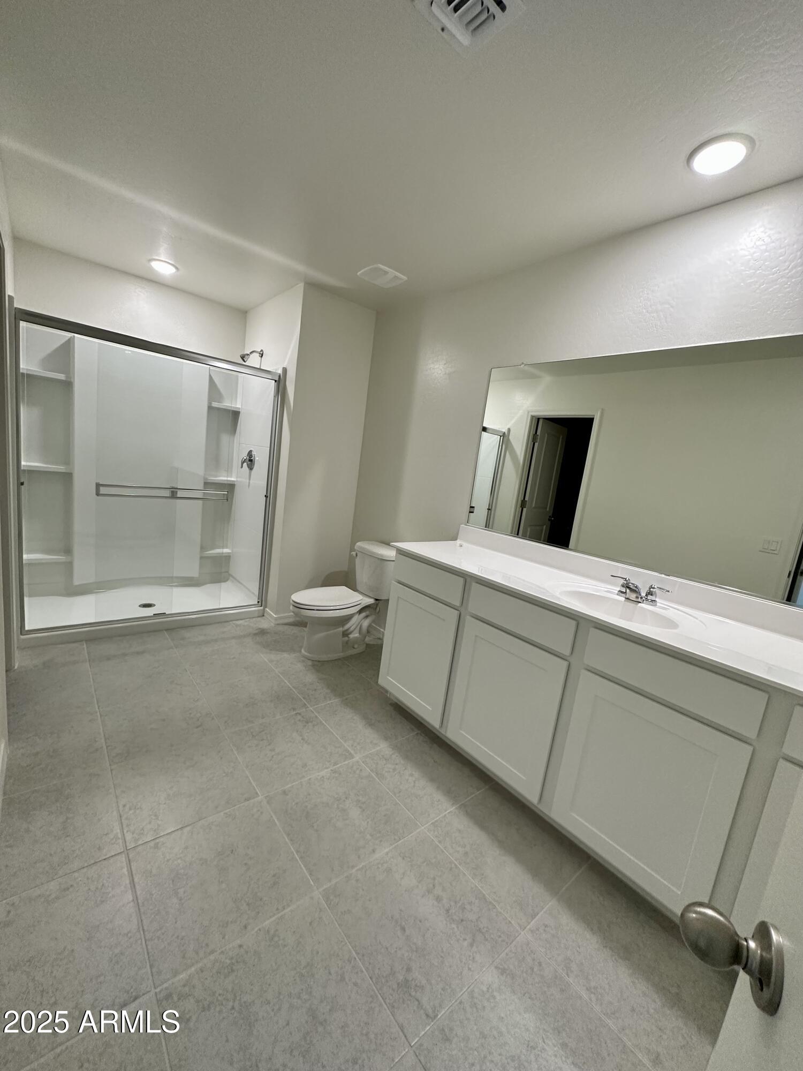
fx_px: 433
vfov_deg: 102.1
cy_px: 536
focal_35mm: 14
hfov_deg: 85.7
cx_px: 402
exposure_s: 1/120
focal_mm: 2.22
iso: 250
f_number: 2.2
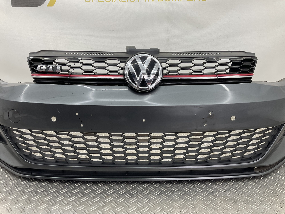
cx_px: 142
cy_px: 107
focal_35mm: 29
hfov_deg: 61.7
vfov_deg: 48.2
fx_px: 239
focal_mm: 3
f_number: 1.8
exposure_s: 1/100
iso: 32
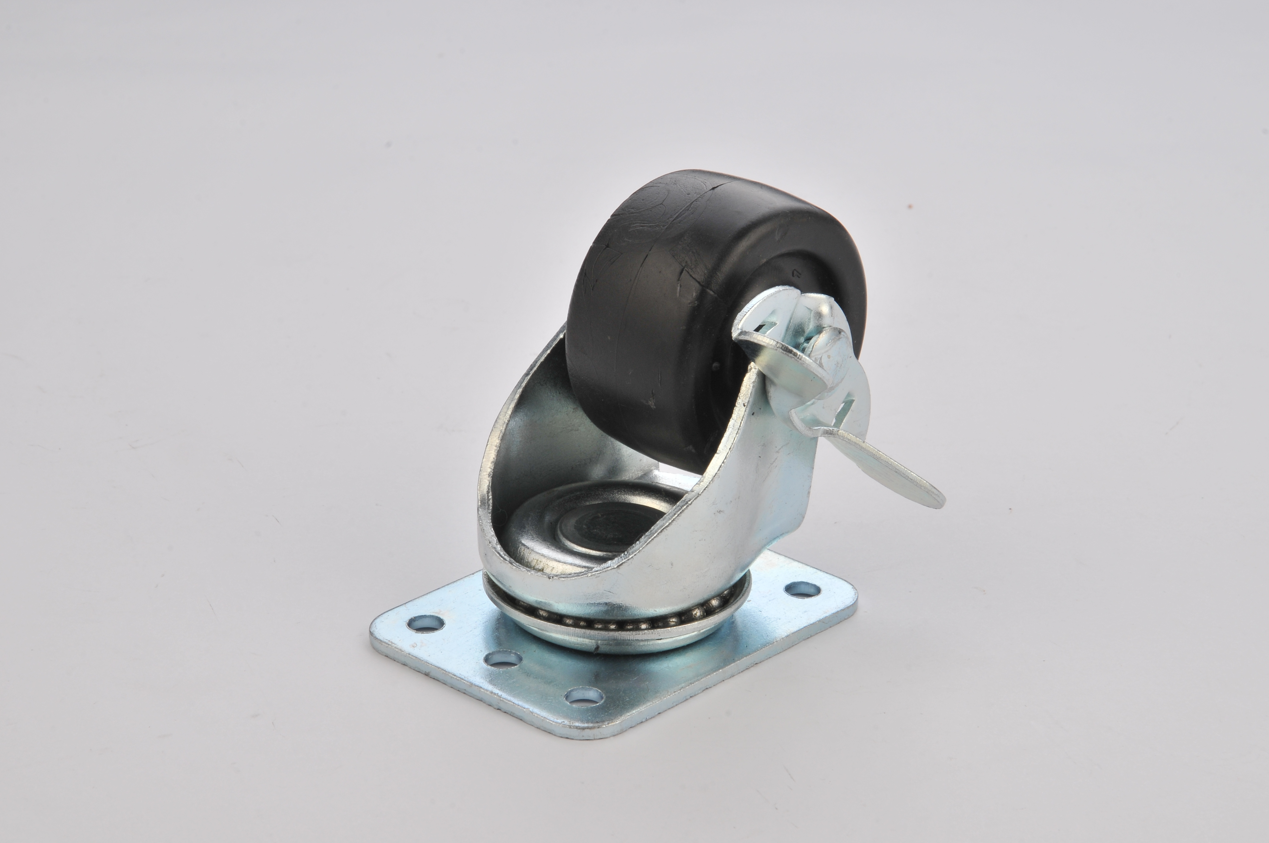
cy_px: 422
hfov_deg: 20.0
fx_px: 3591
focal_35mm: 102
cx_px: 634
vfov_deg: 13.4
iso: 200
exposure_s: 1/125
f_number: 22
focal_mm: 68
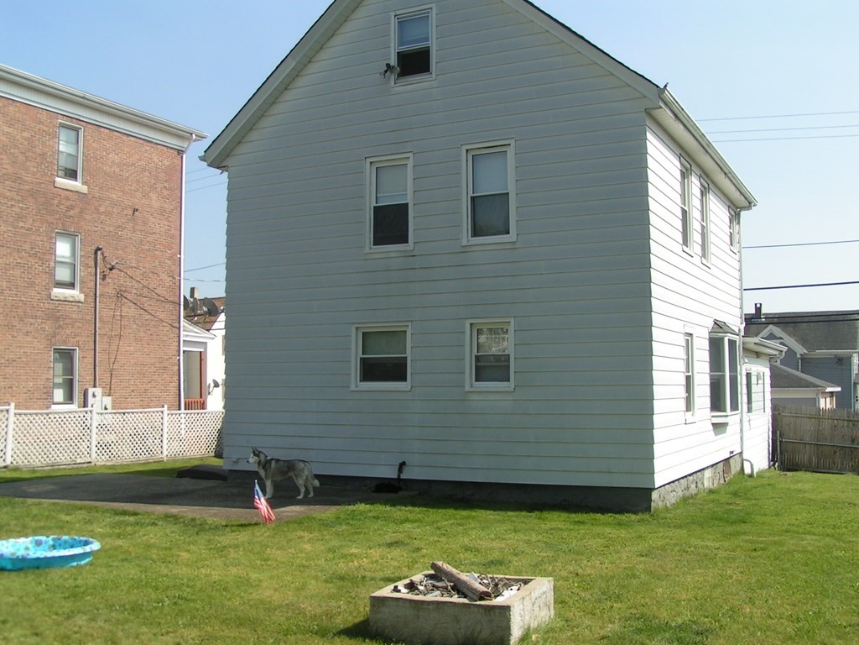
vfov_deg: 37.7
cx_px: 430
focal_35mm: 38
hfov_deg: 49.0
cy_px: 322
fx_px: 943
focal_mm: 5.8
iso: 50
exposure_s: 1/320
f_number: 5.6
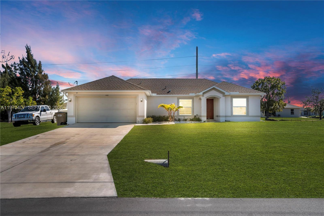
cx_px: 162
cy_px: 108
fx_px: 270
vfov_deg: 43.6
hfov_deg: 61.9
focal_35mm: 30
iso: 100
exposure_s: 1/400
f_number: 8
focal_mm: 20
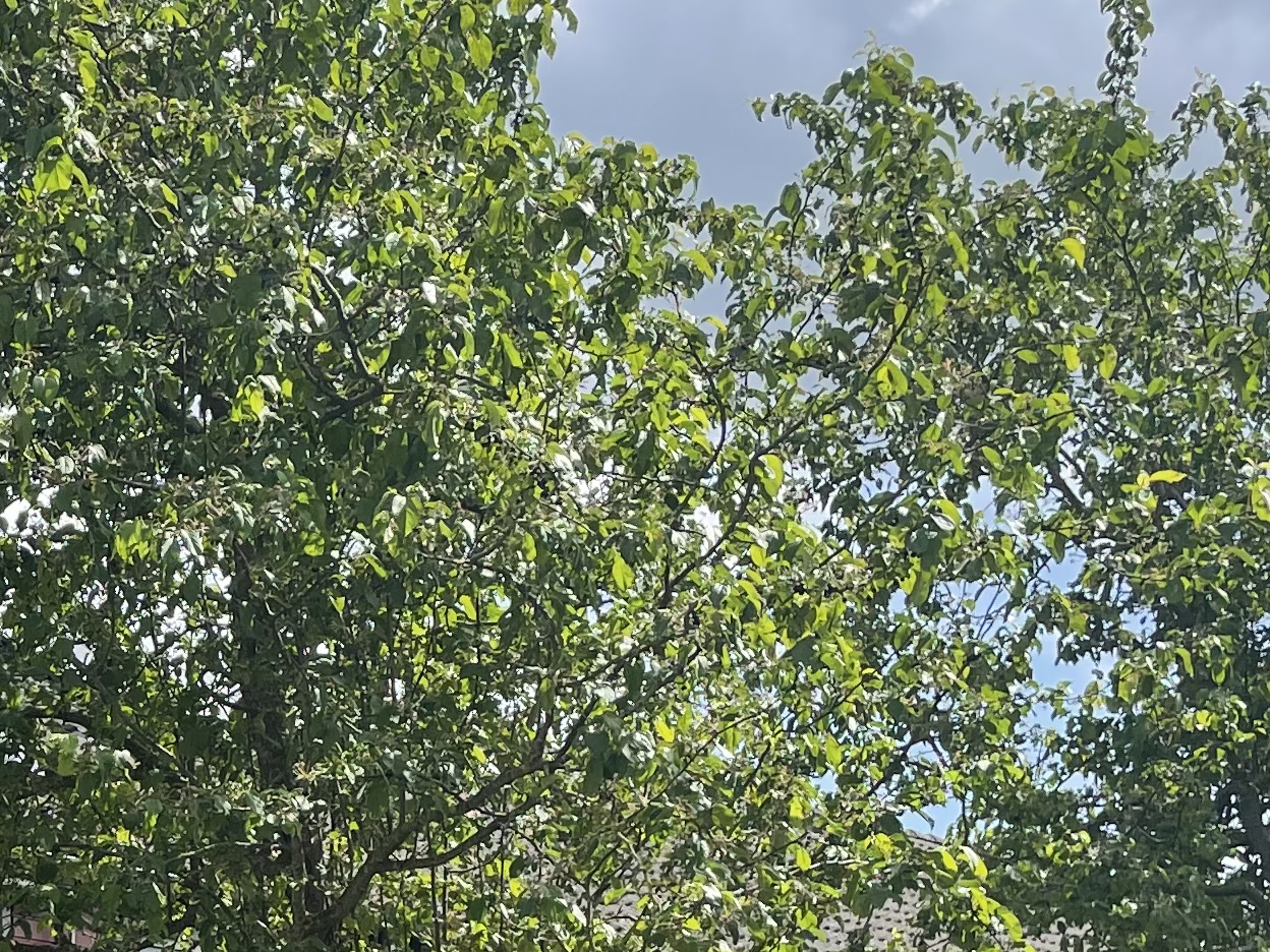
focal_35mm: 84
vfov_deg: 16.4
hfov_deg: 21.2
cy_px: 1316
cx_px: -373
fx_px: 3082
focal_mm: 4.2
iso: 32
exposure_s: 1/1795
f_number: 1.6
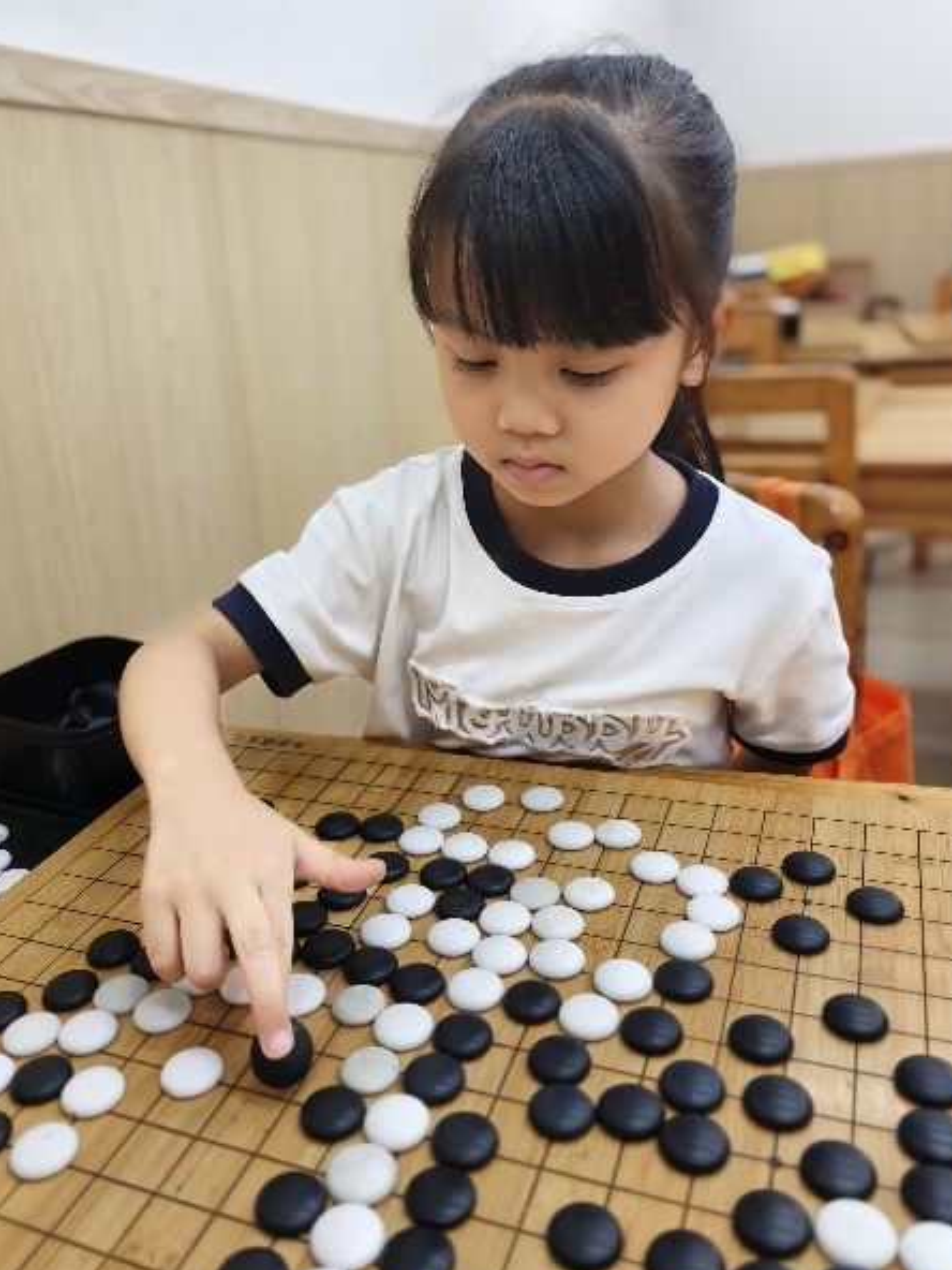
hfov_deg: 48.1
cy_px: 520
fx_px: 1063
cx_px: 418
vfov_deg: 61.2
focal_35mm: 29
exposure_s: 1/94.3
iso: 200
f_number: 2.8
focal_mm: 6.06
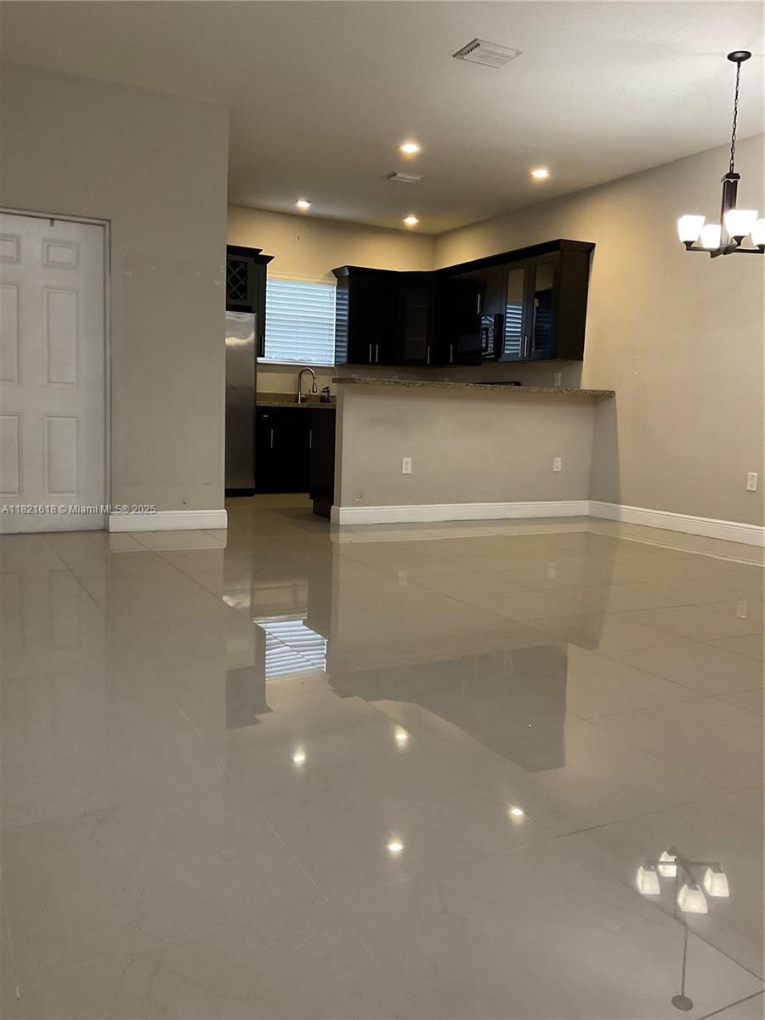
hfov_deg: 48.2
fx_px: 855
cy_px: 510
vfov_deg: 61.7
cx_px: 382
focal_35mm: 29
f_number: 1.8
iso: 160
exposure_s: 1/60
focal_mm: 3
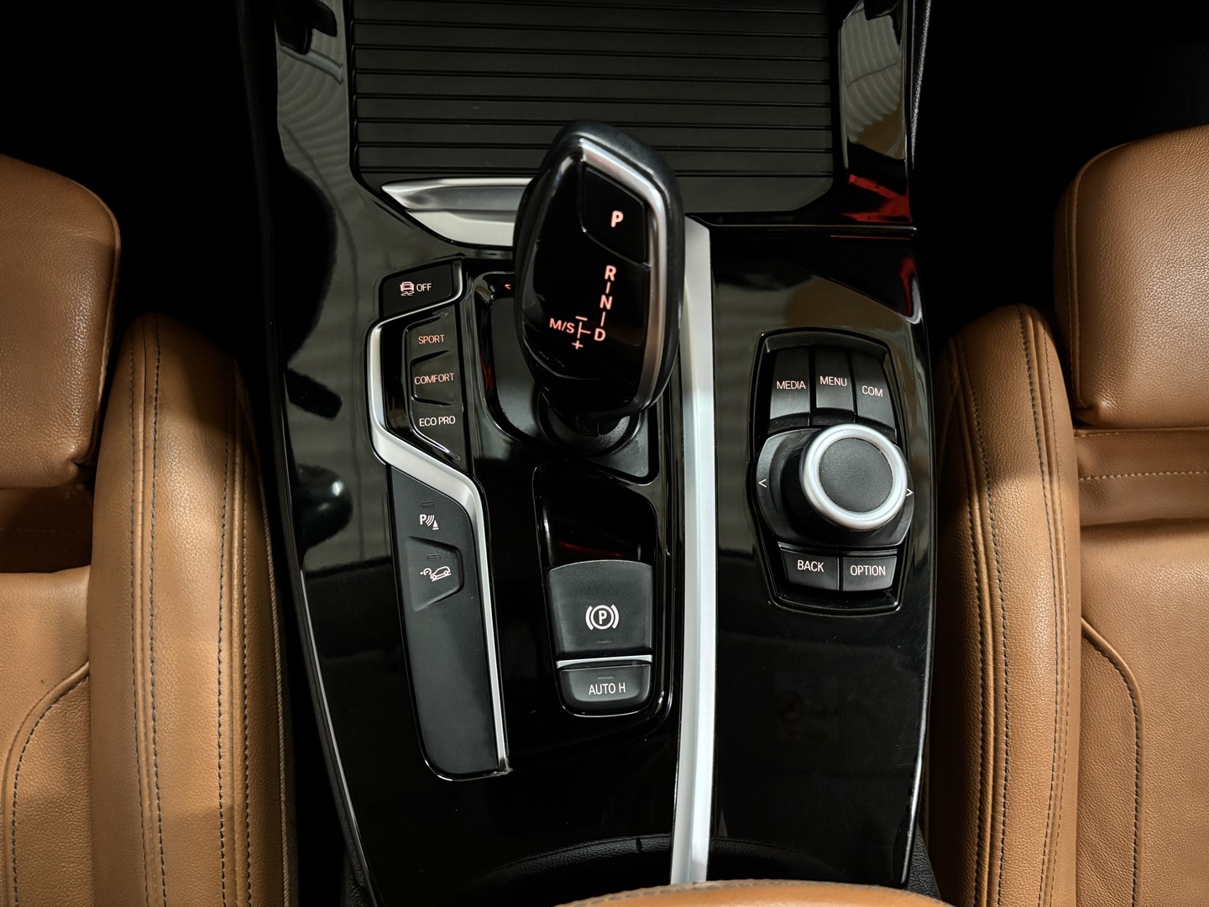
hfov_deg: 67.3
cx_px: 604
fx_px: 908
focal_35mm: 26
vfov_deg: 53.1
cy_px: 454
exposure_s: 1/50
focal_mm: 5.96
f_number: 1.6
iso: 500
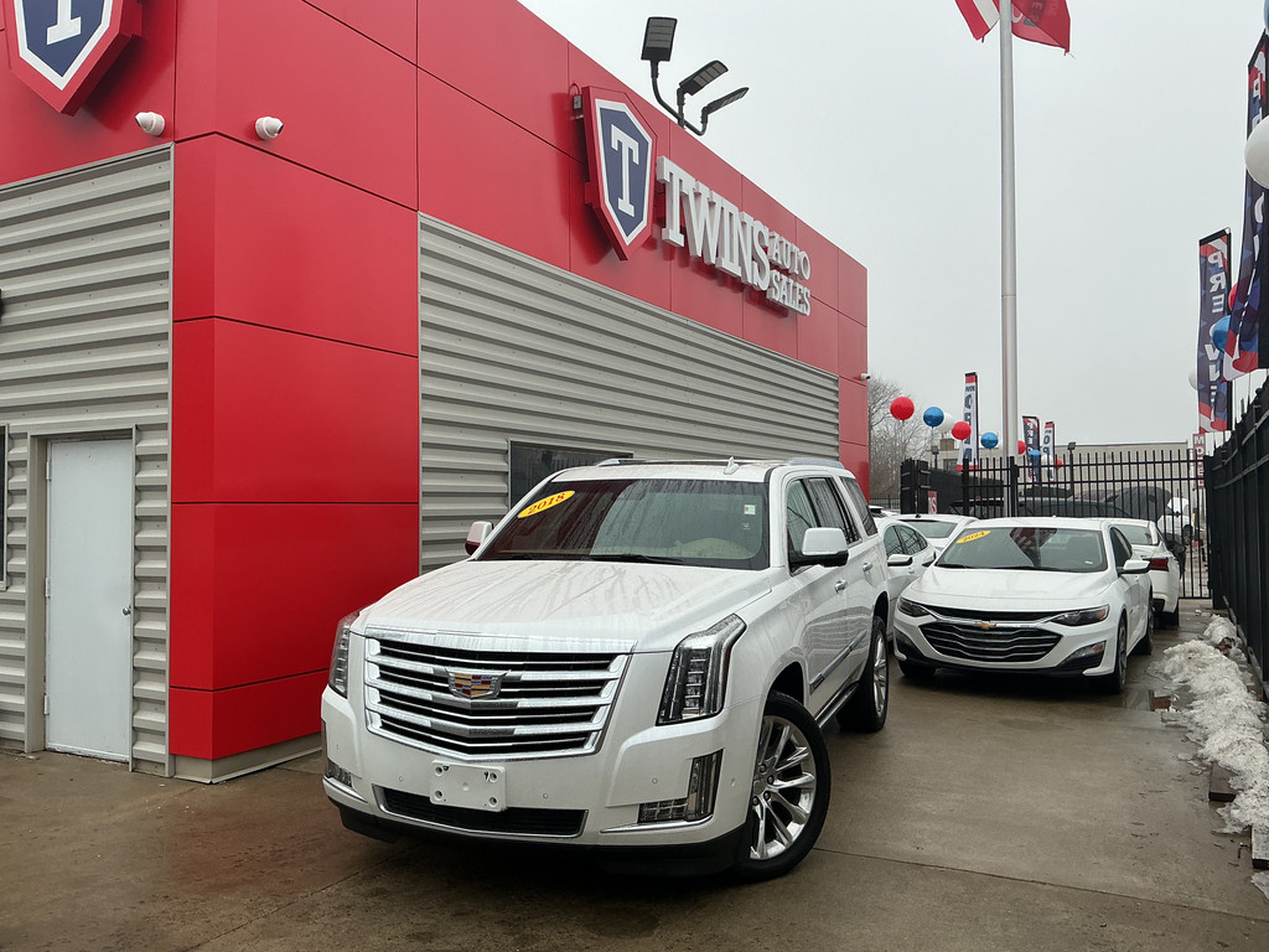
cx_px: 634
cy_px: 476
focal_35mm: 29
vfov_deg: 48.2
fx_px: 1063
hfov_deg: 61.7
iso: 25
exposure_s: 1/495
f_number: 1.8
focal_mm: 3
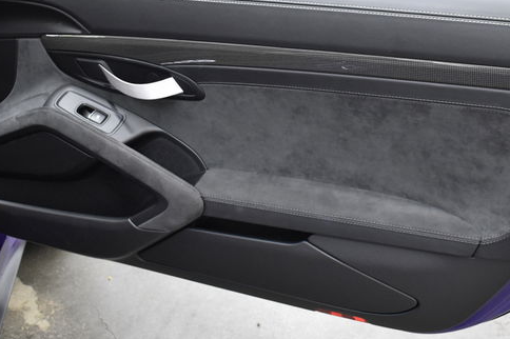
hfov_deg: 36.3
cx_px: 291
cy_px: 124
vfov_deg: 24.6
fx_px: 776
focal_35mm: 55
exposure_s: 1/40
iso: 1800
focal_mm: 23
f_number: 3.8
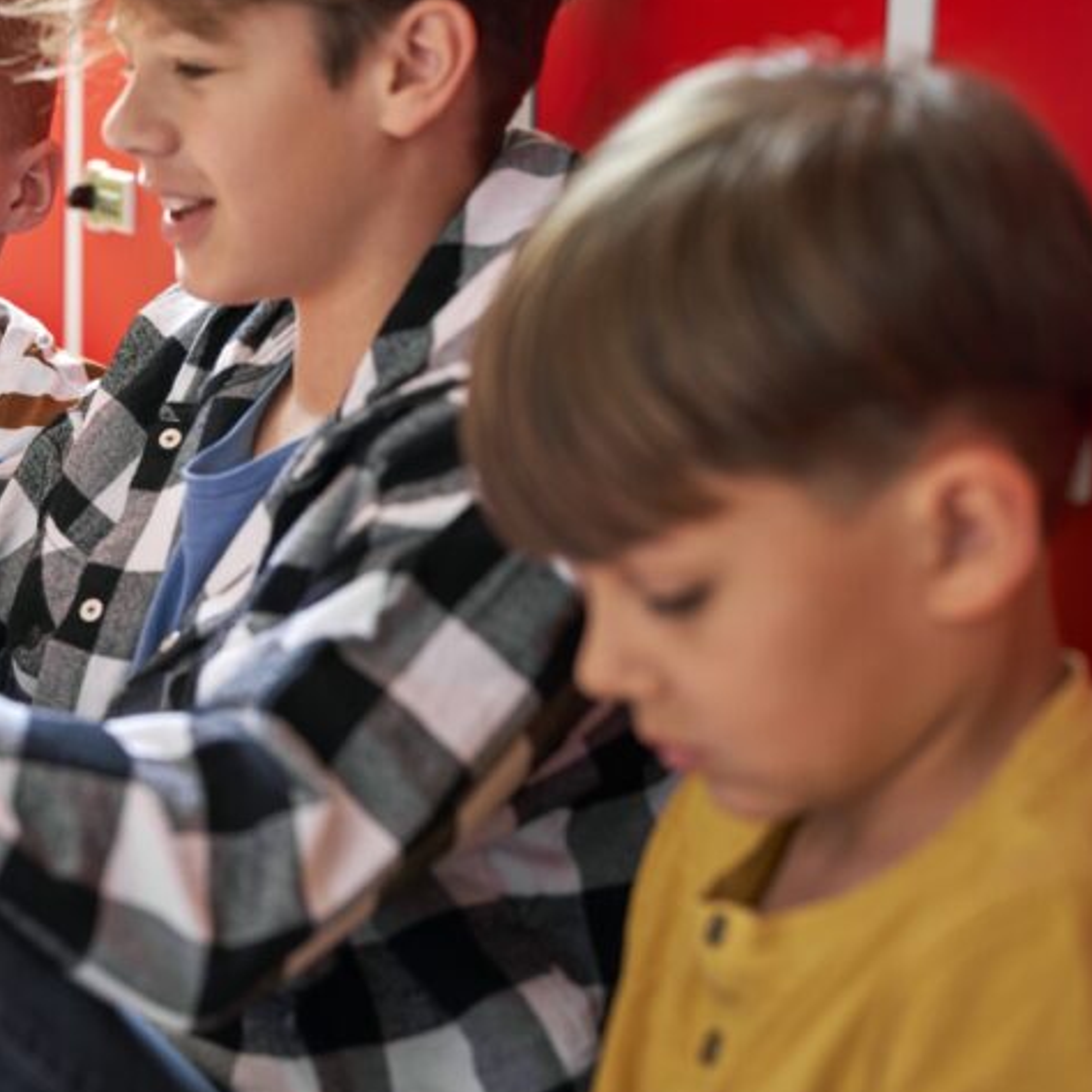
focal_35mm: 77
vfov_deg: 22.5
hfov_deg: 22.0
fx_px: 2748
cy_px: 460
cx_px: 138
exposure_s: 1/160
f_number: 2.2
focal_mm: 50
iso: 250
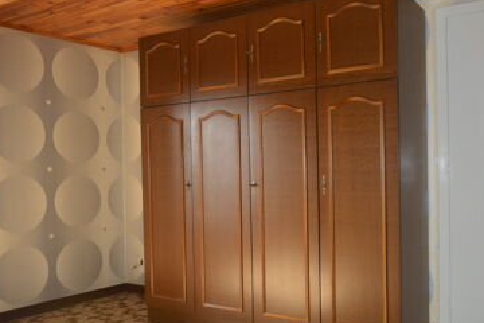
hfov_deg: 52.8
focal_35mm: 36
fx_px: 484
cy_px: 179
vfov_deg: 36.8
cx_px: 289
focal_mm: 18
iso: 560
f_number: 3.5
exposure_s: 1/60
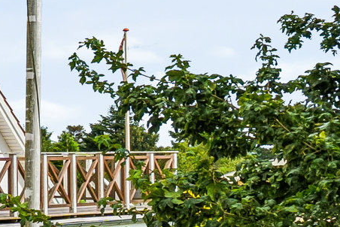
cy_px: 189
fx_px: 1222
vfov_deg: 10.6
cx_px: -650
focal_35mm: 129
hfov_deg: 11.0
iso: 200
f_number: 8
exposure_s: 1/800
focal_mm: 19.5
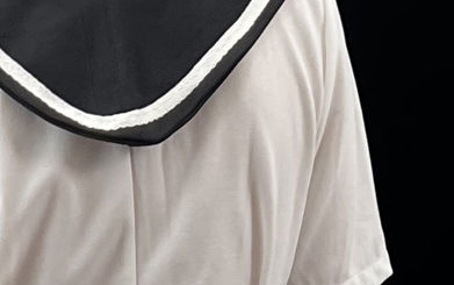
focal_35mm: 169
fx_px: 2093
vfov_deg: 7.3
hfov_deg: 12.3
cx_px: 98
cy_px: 683
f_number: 1.5
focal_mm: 5.7
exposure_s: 1/121
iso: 125
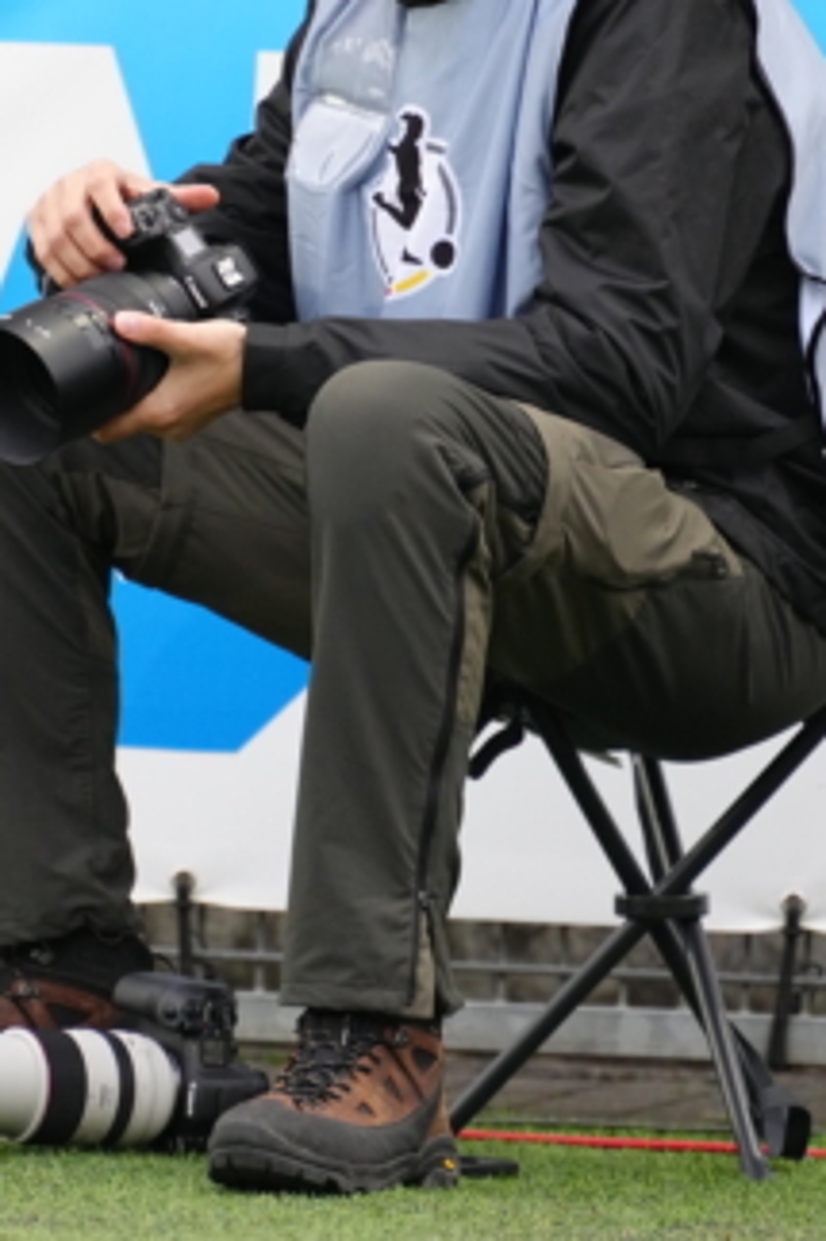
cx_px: 255
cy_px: 523
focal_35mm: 620
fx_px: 21360
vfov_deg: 3.3
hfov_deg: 2.2
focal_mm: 400
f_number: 5.6
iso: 5000
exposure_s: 1/1600
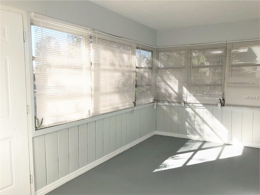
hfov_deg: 63.4
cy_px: 98
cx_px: 130
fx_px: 210
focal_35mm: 28
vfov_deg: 49.7
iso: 20
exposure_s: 1/656
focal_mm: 3.99
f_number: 1.8
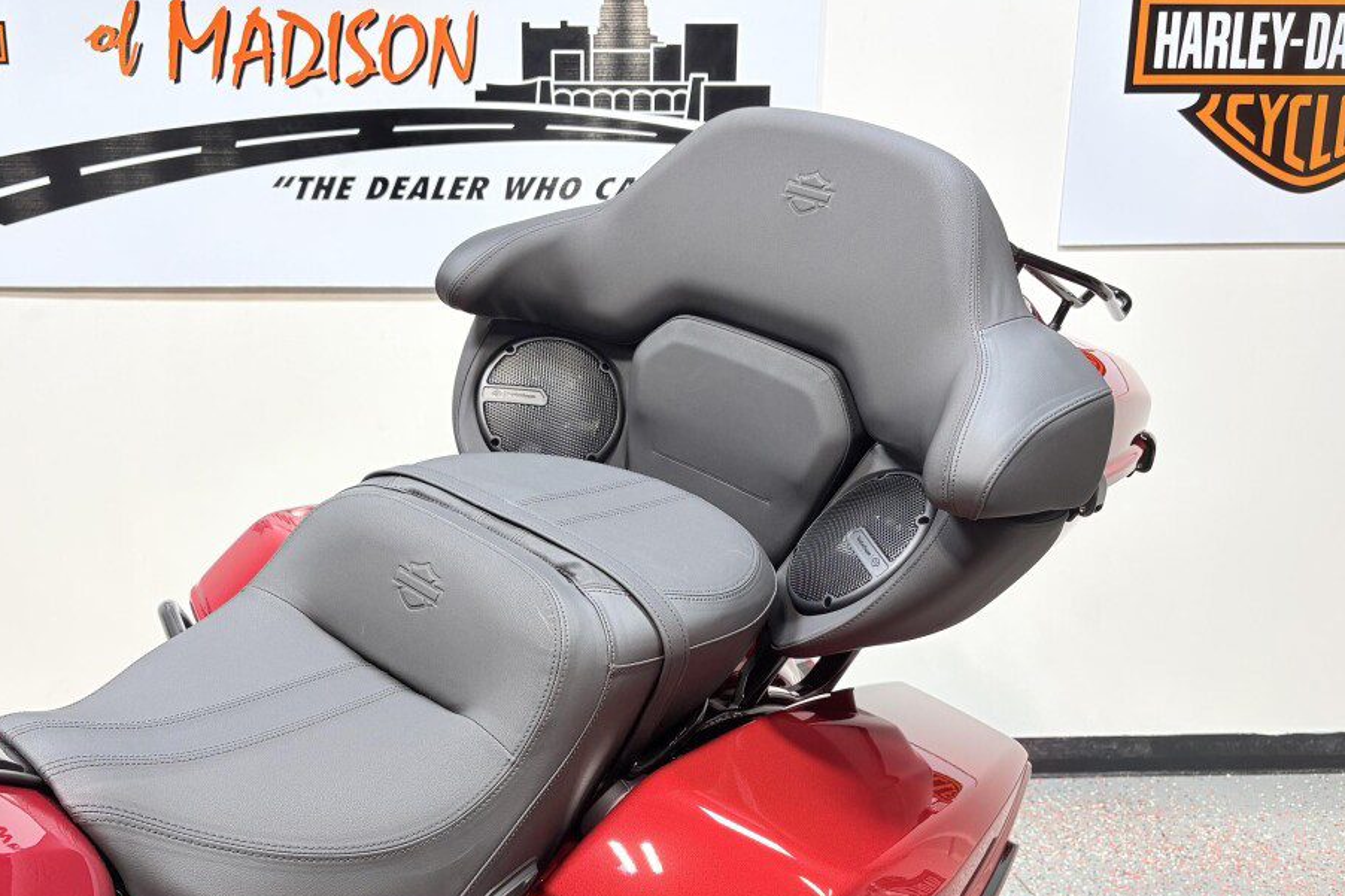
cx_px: 578
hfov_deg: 58.5
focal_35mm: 32
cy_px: 584
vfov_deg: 40.7
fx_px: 1195
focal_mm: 5.96
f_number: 1.6
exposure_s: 1/120
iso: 50
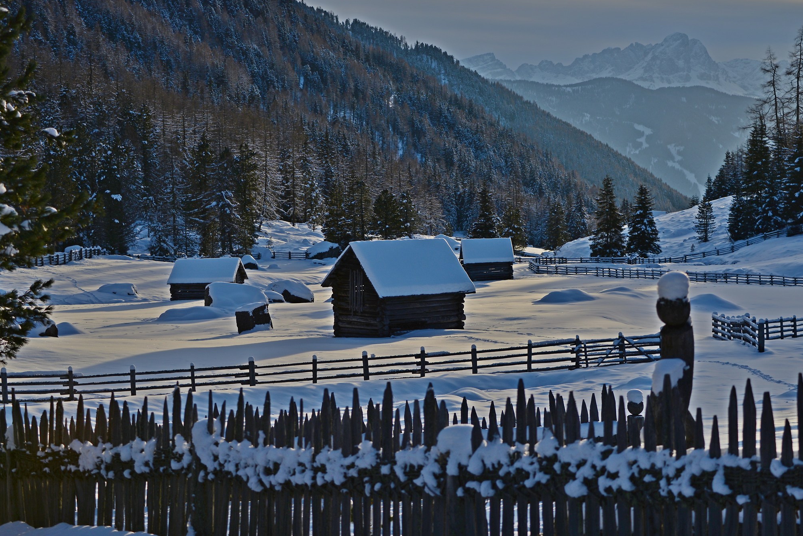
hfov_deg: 21.2
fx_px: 2142
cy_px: 257
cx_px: 442
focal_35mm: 96
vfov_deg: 14.3
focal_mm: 80
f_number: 5.6
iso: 100
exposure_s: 1/1000
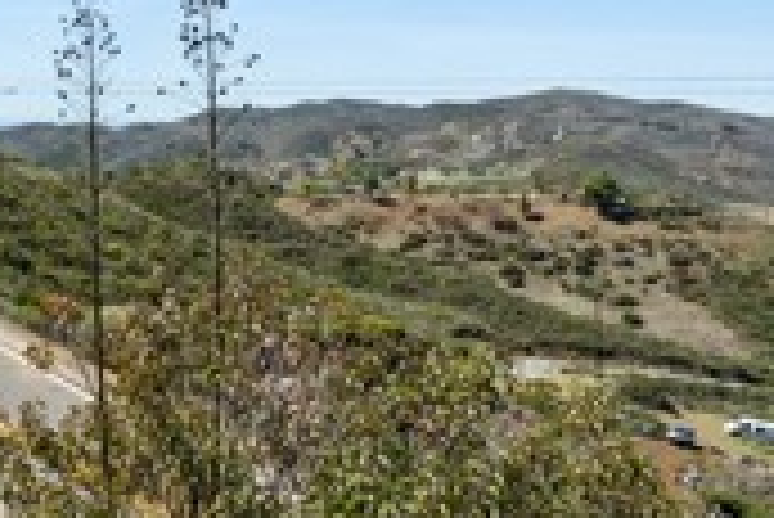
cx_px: -158
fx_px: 1119
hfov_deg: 31.8
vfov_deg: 25.8
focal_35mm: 52
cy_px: 158
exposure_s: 1/400
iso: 100
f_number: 8
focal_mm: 14
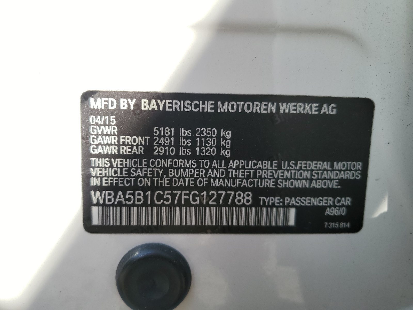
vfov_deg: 53.1
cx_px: 206
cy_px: 155
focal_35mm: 26
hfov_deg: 67.3
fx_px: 310
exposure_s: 1/909
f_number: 1.5
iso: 50
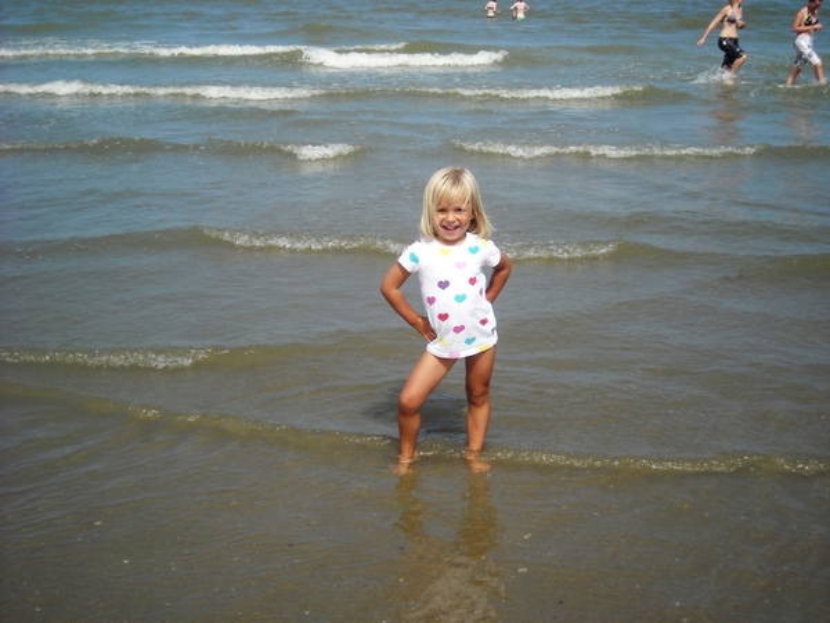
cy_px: 312
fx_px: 1295
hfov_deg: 35.5
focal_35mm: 54
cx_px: 415
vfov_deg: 27.0
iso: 64
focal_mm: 8.85
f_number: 6.6
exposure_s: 1/260
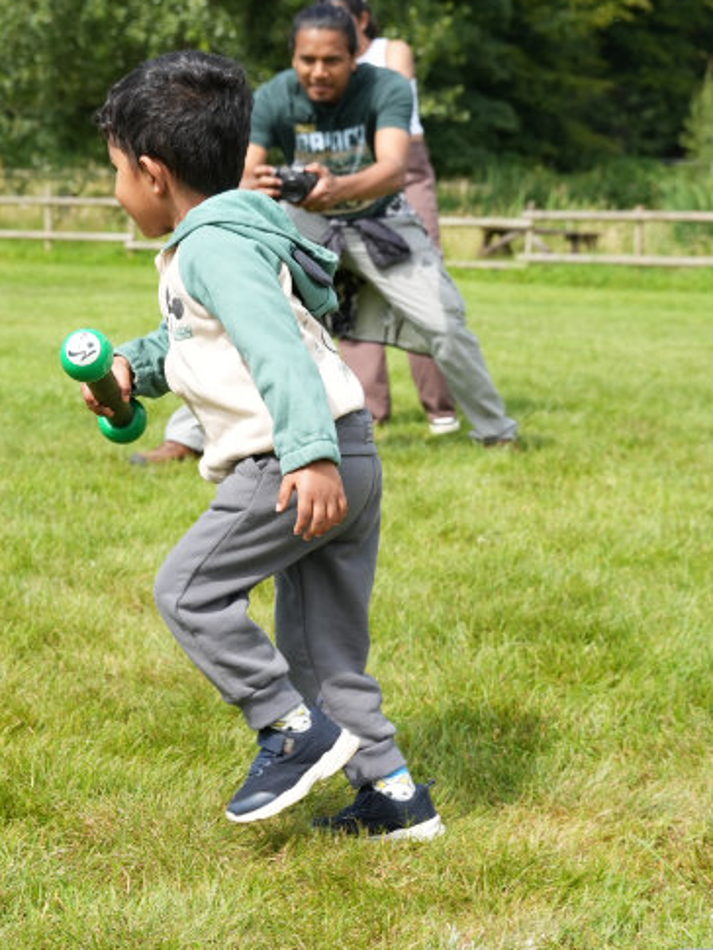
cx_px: 282
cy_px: 594
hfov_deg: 19.4
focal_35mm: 76
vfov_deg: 25.6
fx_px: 2081
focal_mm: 37.4
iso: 250
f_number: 5
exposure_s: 1/800
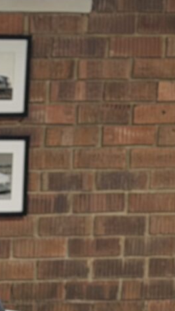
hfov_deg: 4.1
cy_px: 477
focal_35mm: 282
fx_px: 2328
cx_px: -397
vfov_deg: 7.5
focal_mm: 6.76
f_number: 1.78
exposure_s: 1/50
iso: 160
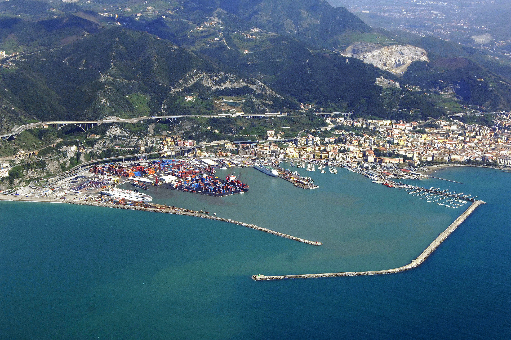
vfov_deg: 20.0
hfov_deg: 29.7
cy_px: 166
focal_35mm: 68
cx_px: 269
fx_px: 964
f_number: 8
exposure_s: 1/1000
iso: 400
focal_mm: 42
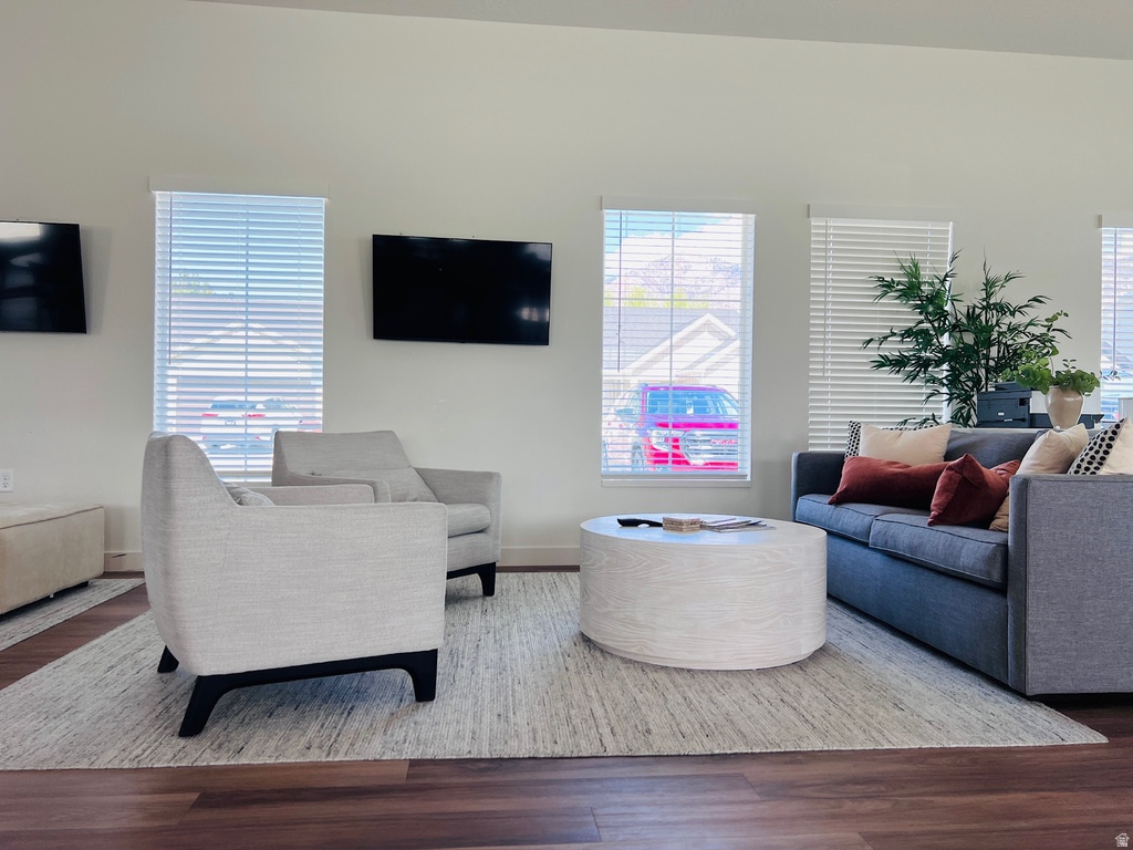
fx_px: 851
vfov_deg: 53.1
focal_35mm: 26
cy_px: 425
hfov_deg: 67.3
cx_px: 566
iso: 40
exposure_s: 1/219
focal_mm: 5.7
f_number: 1.5
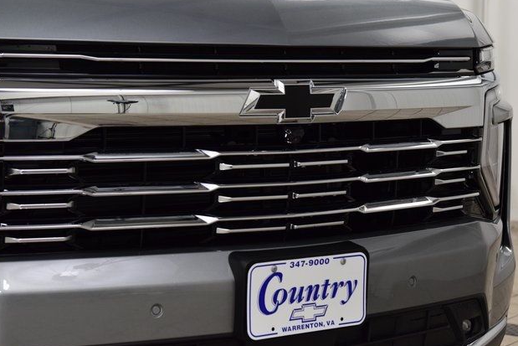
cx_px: 259
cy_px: 174
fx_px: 1338
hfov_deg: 21.9
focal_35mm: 93
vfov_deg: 14.7
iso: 1600
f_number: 5
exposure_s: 1/125
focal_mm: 60
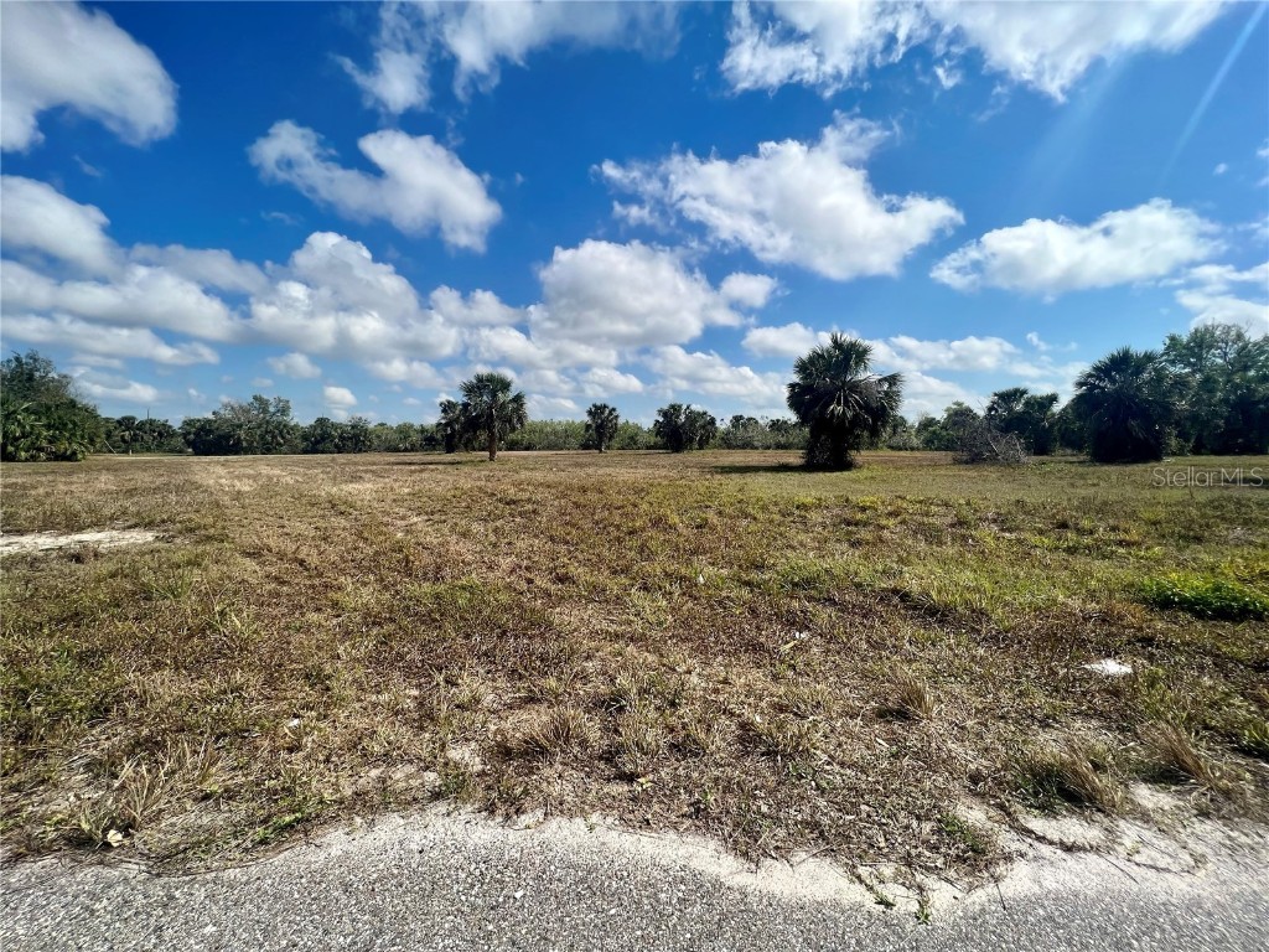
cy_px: 476
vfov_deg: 89.9
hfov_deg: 106.2
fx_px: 477
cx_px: 634
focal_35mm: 13
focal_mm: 1.57
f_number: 1.8
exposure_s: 1/2481
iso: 32
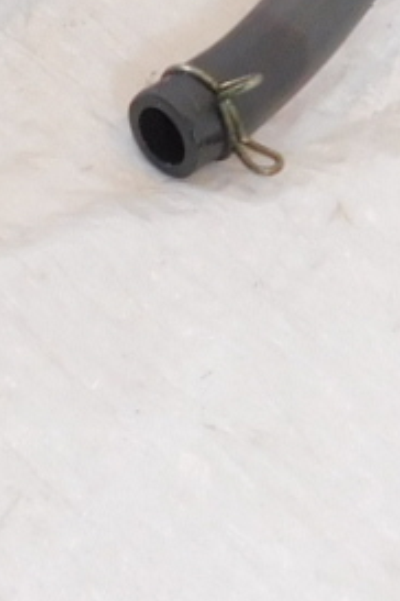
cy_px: -242
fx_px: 2333
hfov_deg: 9.5
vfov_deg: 13.9
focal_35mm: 140
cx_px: -231
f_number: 3
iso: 220
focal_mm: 4
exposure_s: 1/30
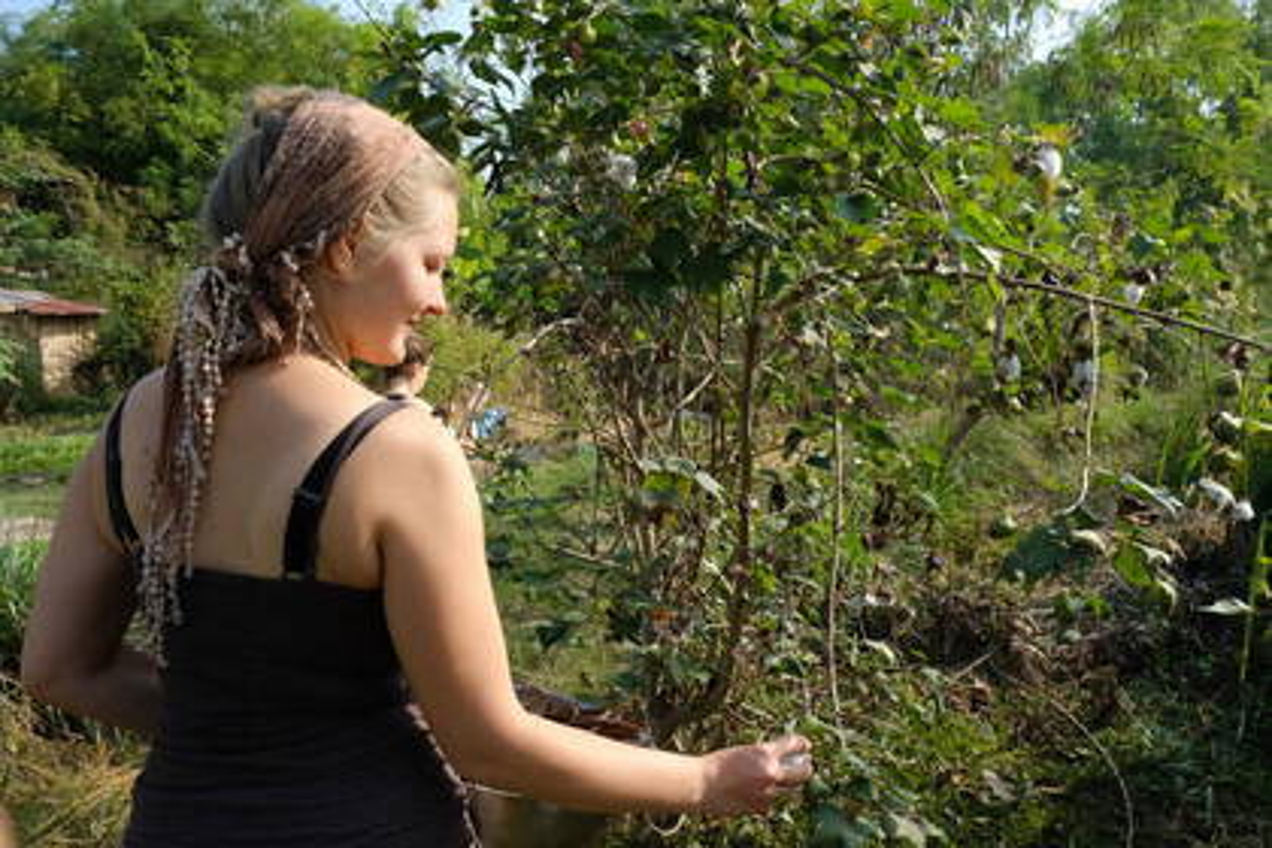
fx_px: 954
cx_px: 636
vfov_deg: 47.9
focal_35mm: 27
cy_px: 424
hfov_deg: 67.4
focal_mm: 18
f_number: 9
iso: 2500
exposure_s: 1/1700
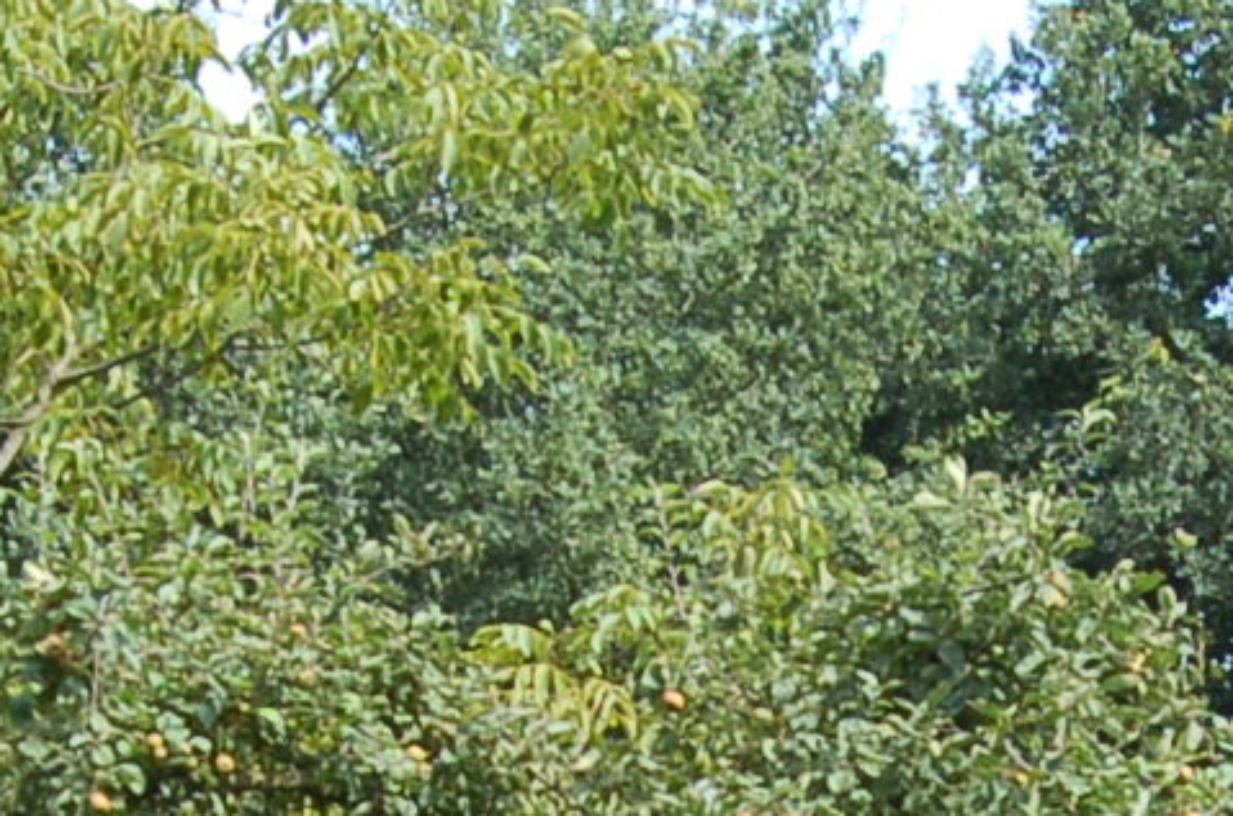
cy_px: 1182
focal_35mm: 198
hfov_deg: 10.4
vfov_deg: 6.8
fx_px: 6766
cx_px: 1004
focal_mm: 28
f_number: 7.1
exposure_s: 1/200
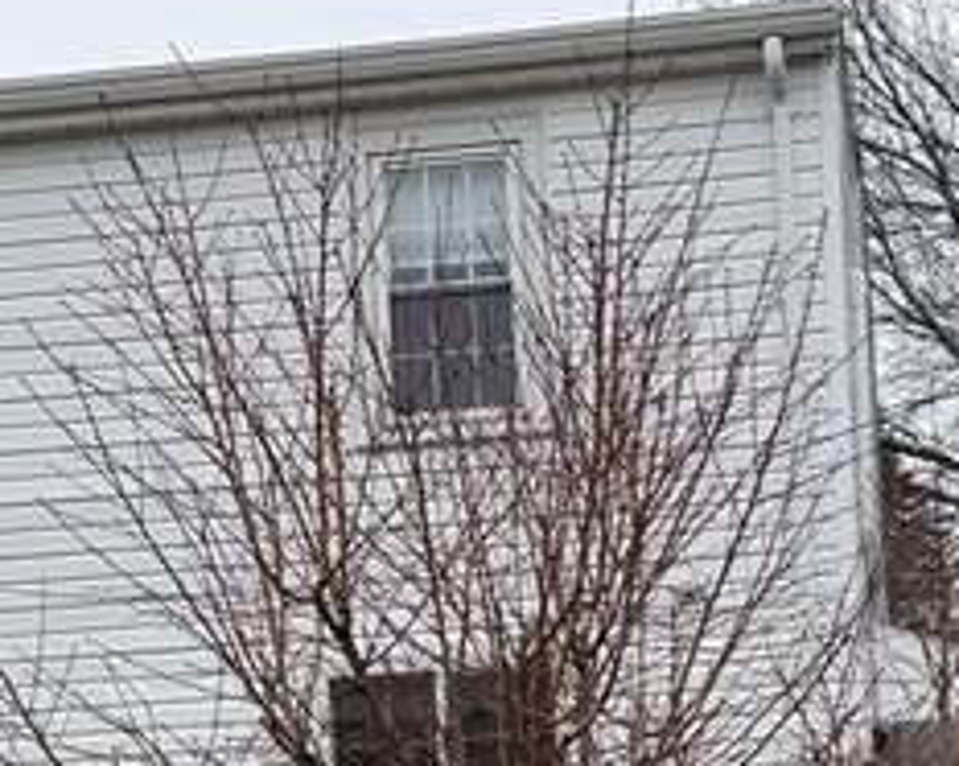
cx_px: 494
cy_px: 997
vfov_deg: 14.3
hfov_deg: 18.6
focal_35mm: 103
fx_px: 2921
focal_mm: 6.76
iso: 80
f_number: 1.78
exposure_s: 1/1901
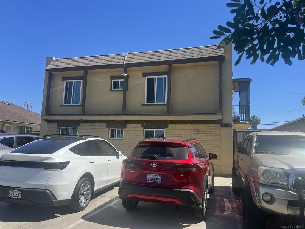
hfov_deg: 67.3
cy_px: 114
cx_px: 152
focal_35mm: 26
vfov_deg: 53.1
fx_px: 229
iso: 50
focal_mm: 5.7
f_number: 1.5
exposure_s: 1/3077
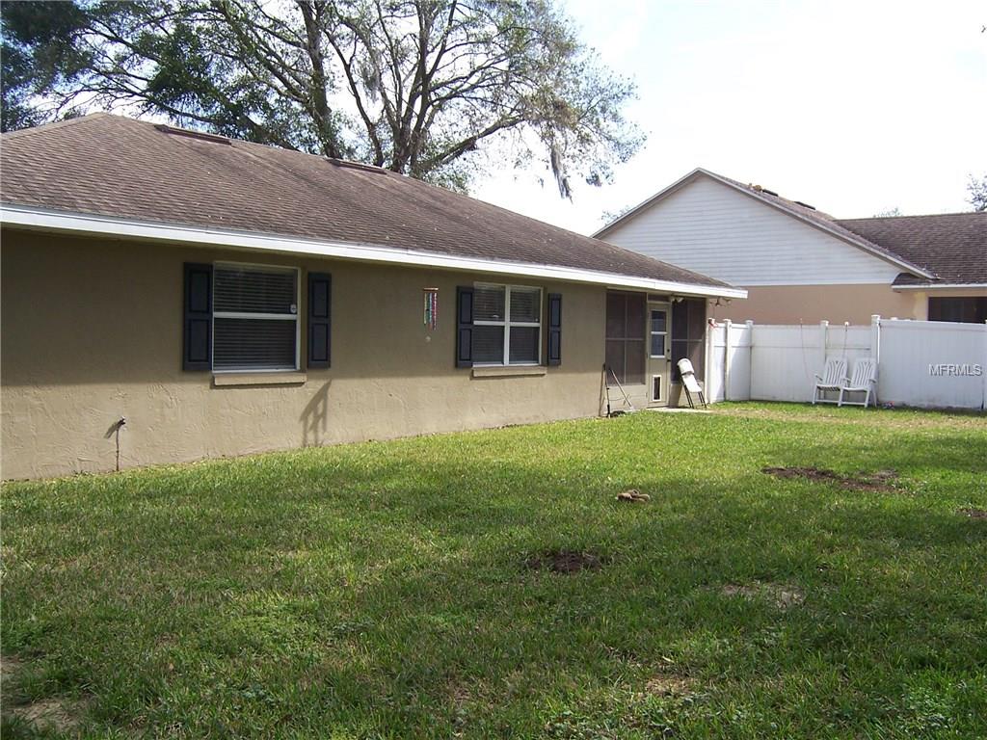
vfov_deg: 42.9
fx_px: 941
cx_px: 494
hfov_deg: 55.4
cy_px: 370
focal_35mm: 33
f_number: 3.4
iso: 80
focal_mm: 5.5
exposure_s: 1/500
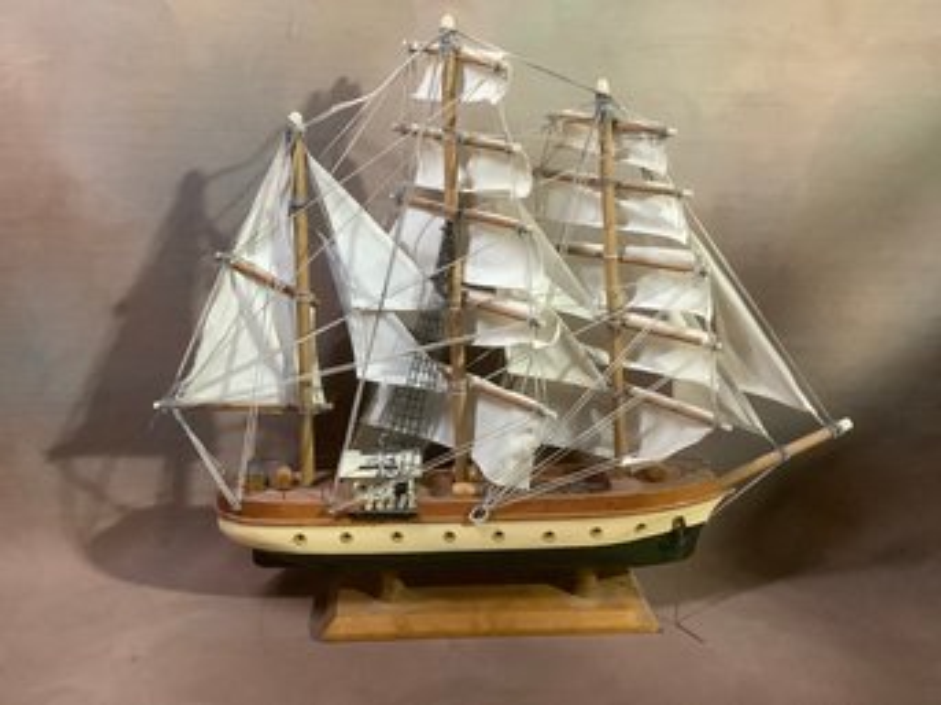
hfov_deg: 58.4
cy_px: 352
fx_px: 842
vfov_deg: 45.4
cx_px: 470
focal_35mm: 31
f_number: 2.4
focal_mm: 3.3
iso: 320
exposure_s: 1/40
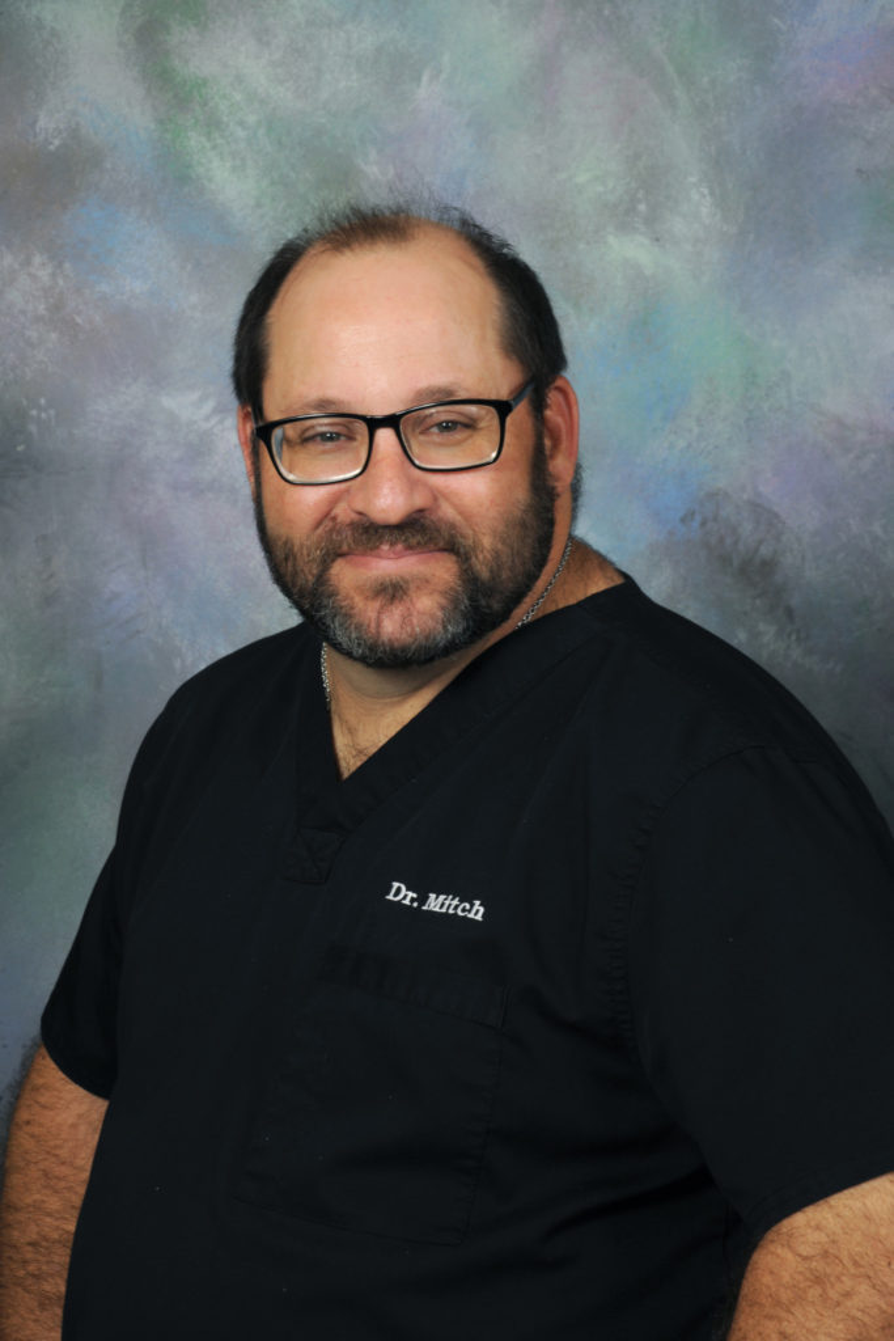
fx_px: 3723
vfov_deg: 20.4
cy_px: 670
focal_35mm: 100
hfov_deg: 13.7
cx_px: 447
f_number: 18
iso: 400
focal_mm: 100
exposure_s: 1/100
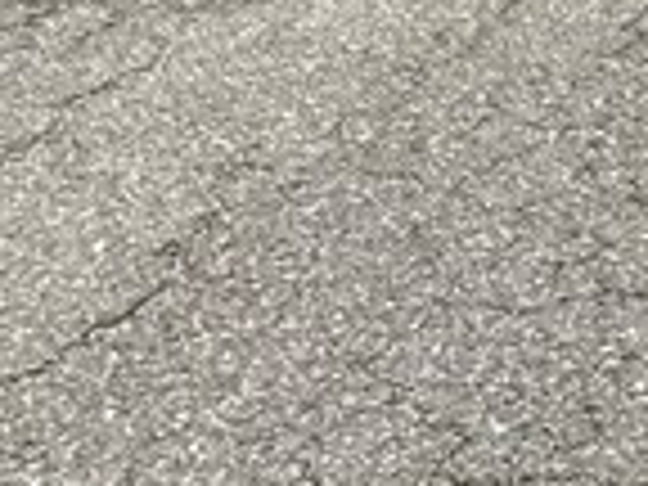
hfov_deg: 10.1
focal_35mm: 171
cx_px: 1552
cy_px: -896
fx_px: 3201
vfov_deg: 7.7
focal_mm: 6.86
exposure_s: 1/6623
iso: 80
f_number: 1.78
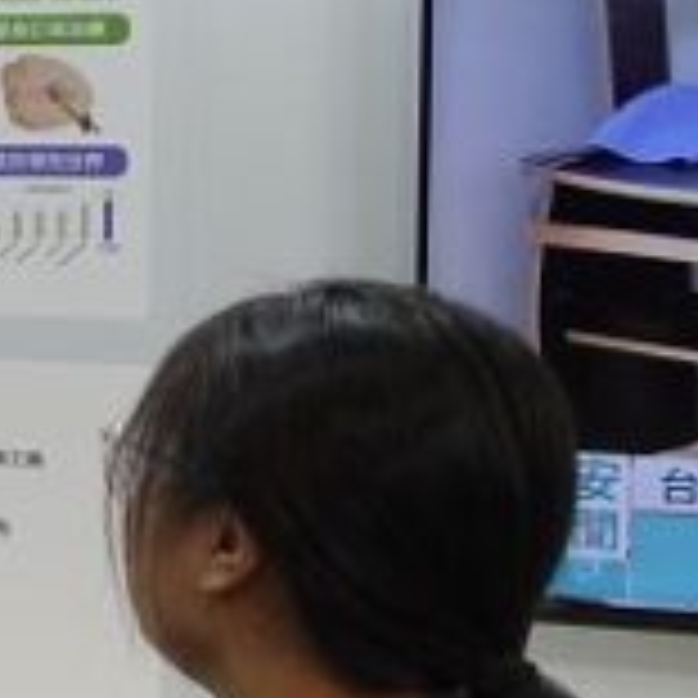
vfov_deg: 17.2
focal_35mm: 101
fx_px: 2304
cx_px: -869
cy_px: 212
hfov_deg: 13.6
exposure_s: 1/200
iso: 320
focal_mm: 9.4
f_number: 2.8
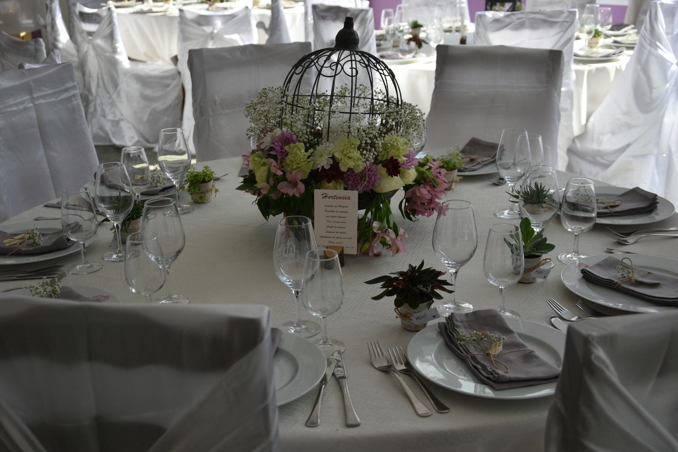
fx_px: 960
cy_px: 226
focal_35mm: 51
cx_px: 339
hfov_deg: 38.9
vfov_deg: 26.5
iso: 400
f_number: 4.2
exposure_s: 1/1000
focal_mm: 34
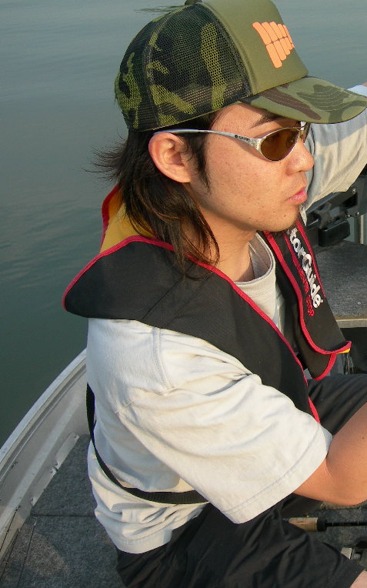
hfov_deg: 22.8
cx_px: 382
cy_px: 293
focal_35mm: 54
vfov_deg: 37.5
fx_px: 865
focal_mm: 7.8
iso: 50
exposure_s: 1/457
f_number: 2.8
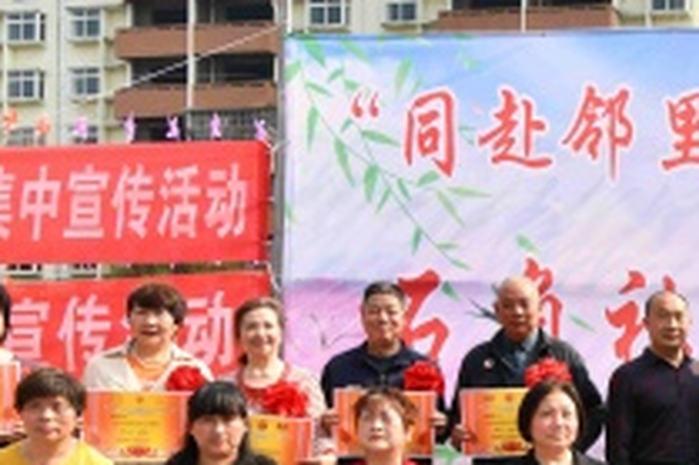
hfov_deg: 25.6
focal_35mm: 69
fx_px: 1339
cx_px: 880
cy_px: 428
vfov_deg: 19.3
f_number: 10
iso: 160
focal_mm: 24
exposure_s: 1/125
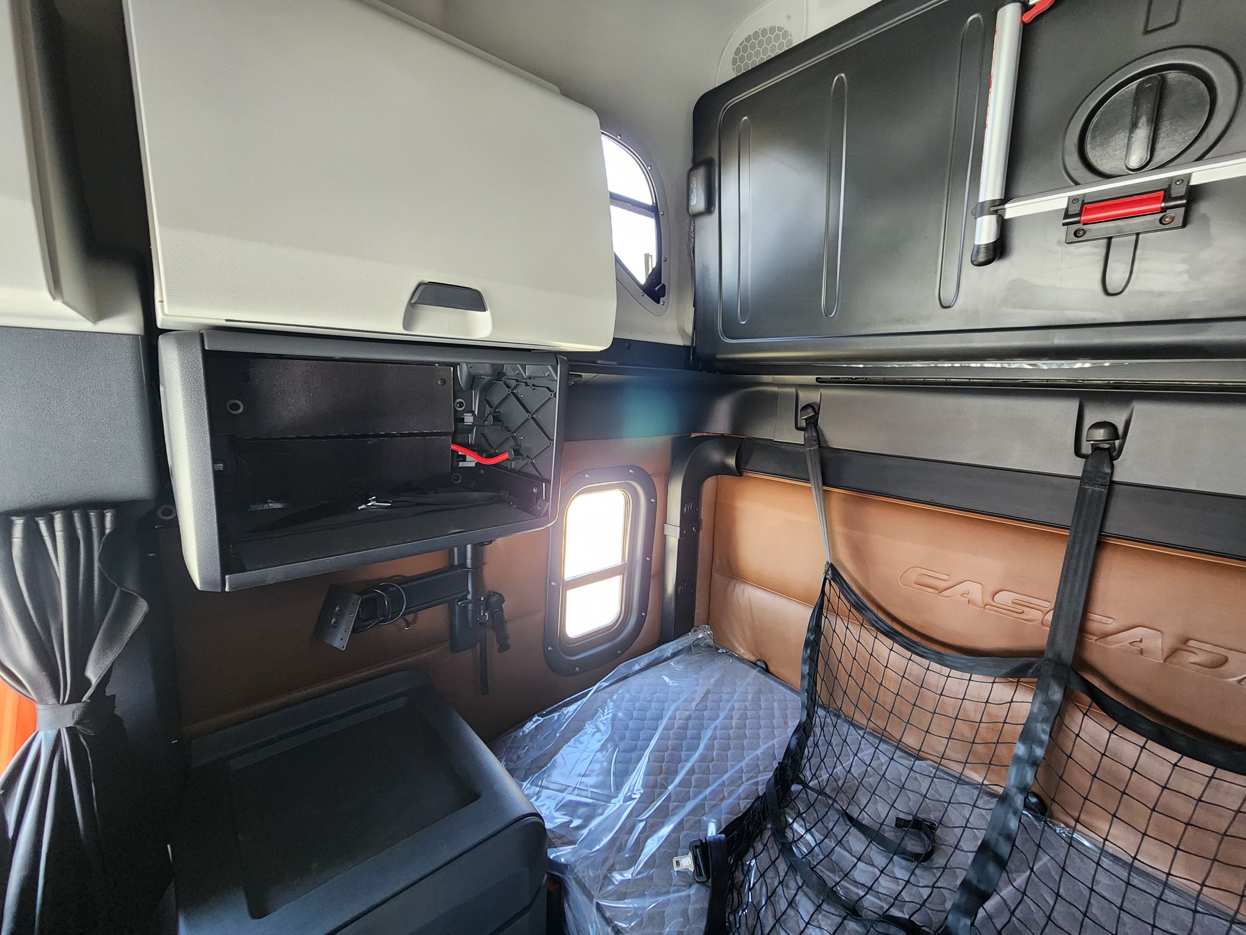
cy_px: 468
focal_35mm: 13
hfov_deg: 106.2
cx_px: 623
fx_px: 468
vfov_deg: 89.9
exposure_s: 1/30
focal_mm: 2.2
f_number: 2.2
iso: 400
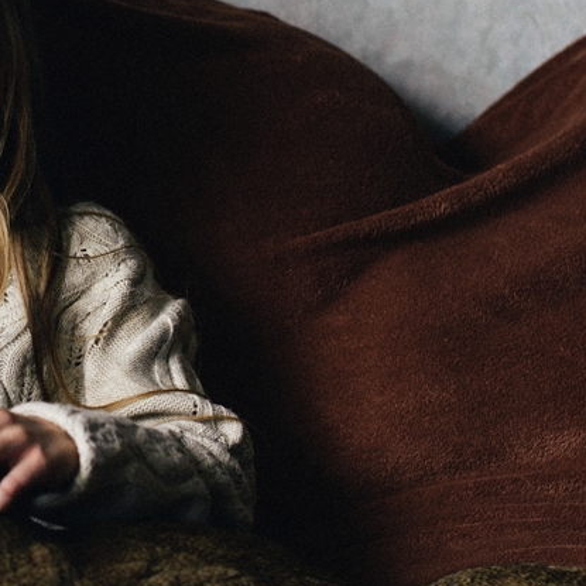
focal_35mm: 123
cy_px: 255
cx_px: 11
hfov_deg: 14.0
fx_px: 2356
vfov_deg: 14.2
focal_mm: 50
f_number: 2.8
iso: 200
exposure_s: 1/125
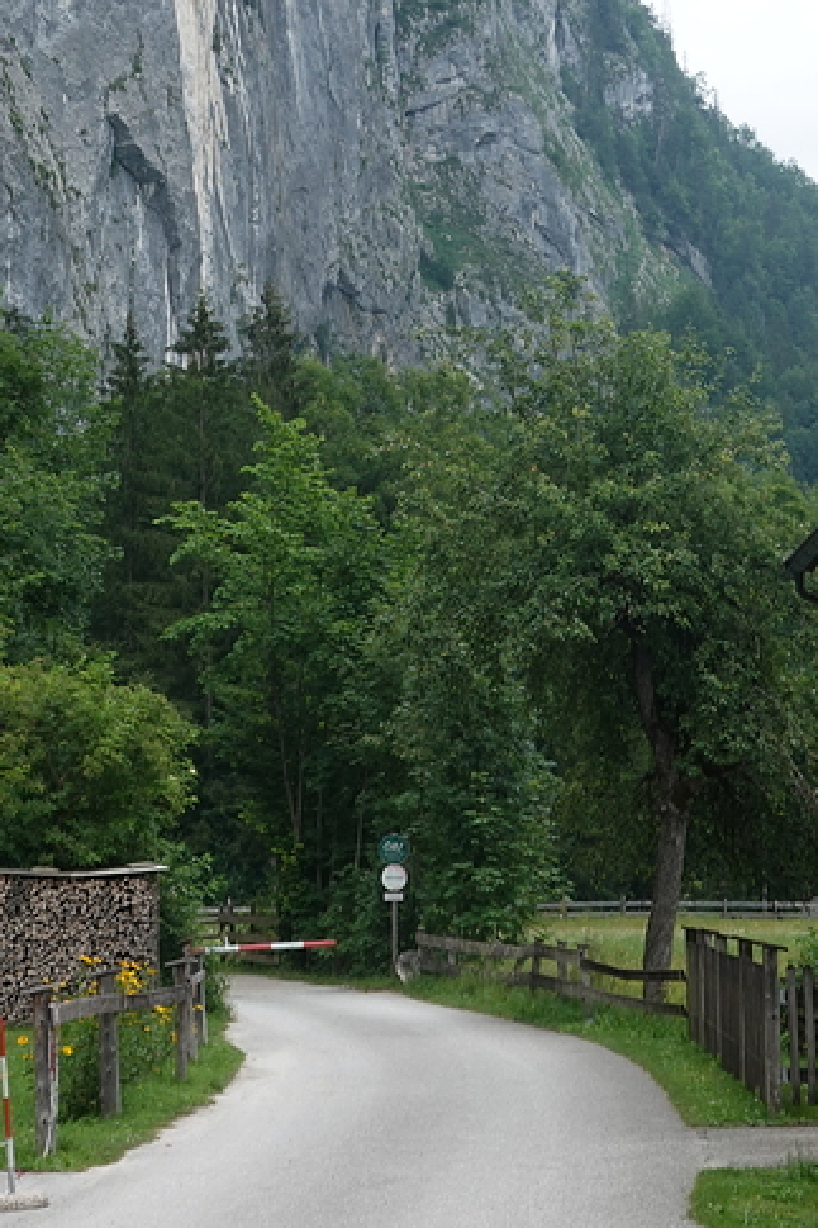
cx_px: 394
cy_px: 137
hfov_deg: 13.8
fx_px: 3376
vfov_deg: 20.2
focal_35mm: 99
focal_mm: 18.24
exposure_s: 1/125
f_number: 4
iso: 125
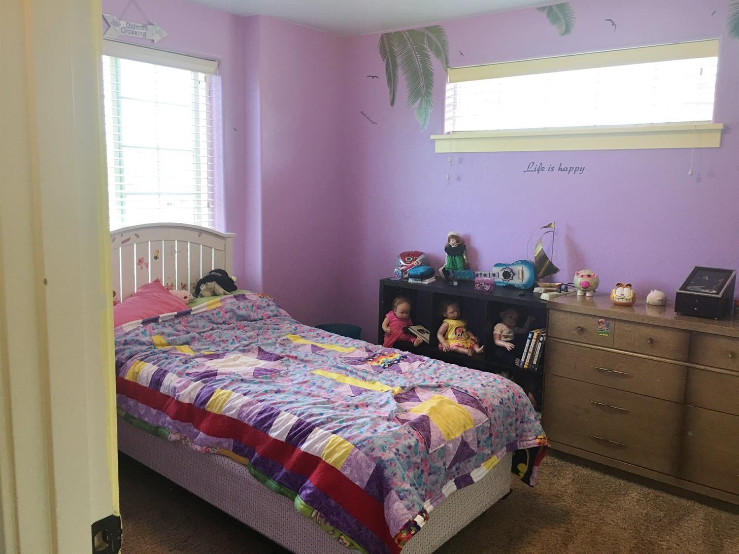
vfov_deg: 48.2
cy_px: 277
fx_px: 619
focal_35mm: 29
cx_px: 370
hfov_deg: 61.7
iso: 32
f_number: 2.2
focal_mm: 4.15
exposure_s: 1/30
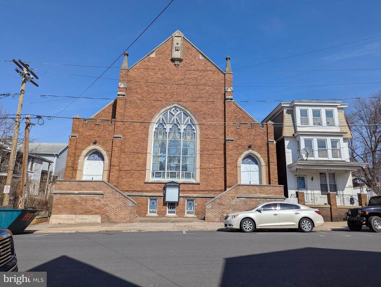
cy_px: 144
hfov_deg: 71.5
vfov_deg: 56.9
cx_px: 190
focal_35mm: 24
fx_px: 265
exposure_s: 1/5952
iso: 48
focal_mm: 6.81
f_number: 1.85
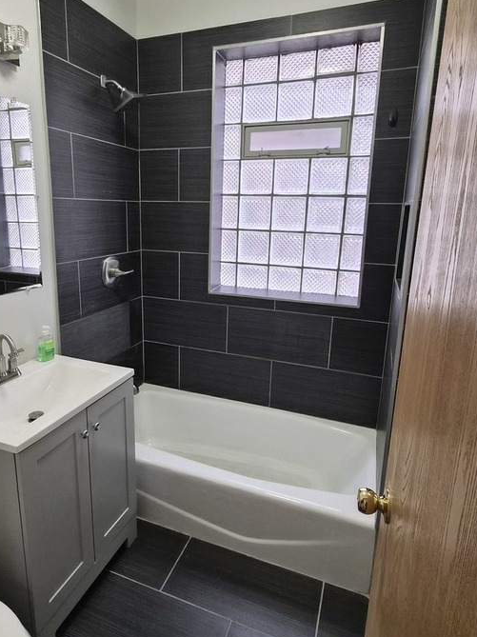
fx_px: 386
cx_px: 206
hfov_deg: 63.1
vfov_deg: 78.9
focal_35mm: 21
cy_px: 296
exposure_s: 1/60
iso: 200
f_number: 2.2
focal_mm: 1.7
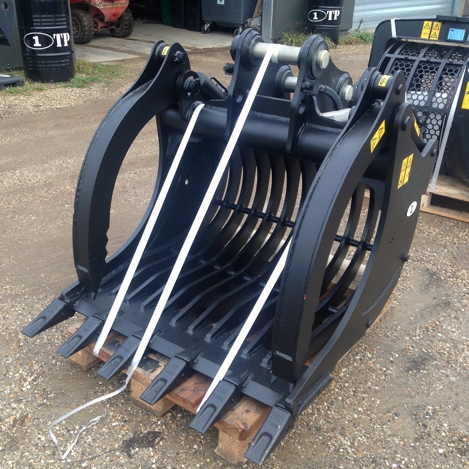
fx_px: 598
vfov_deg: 42.8
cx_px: 212
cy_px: 234
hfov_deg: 42.8
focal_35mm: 39
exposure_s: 1/120
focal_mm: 4.12
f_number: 2.4
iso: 80
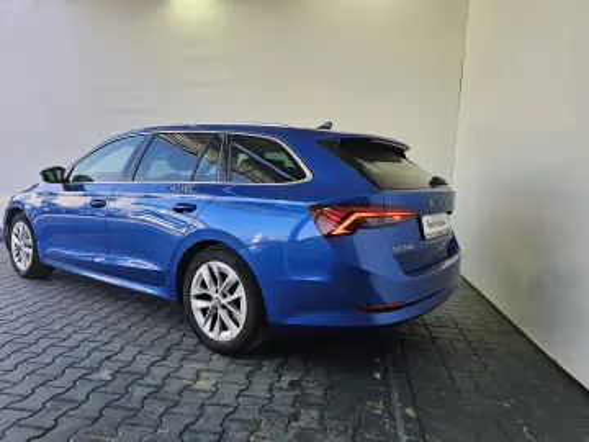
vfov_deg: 58.9
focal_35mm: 23
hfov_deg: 73.9
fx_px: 391
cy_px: 221
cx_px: 294
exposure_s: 1/180
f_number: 1.7
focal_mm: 6.3
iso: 32
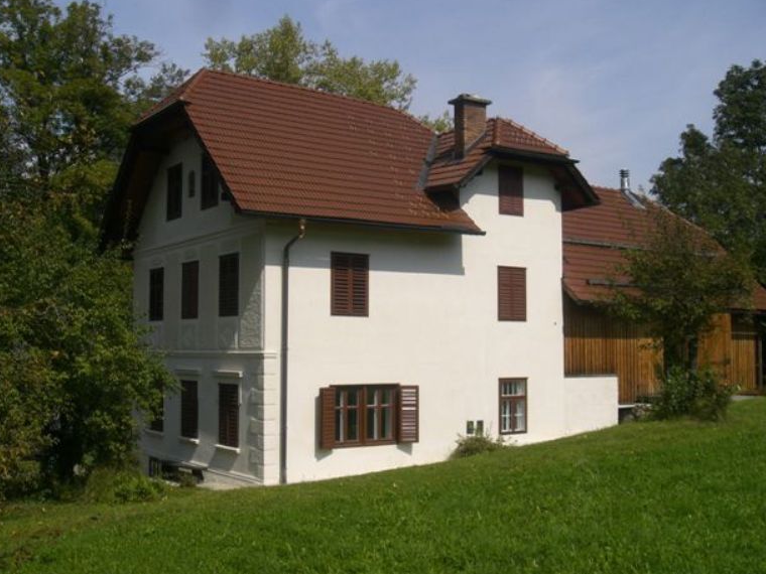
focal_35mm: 40
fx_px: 885
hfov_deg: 46.8
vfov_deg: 36.0
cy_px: 279
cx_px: 379
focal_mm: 6.3
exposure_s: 1/1250
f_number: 4.4
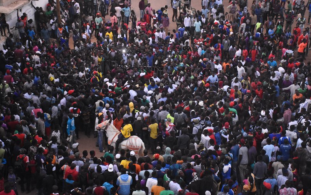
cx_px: 156
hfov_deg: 31.5
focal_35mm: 65
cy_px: 95
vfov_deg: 20.0
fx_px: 551
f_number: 4.5
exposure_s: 1/60
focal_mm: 42
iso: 6400
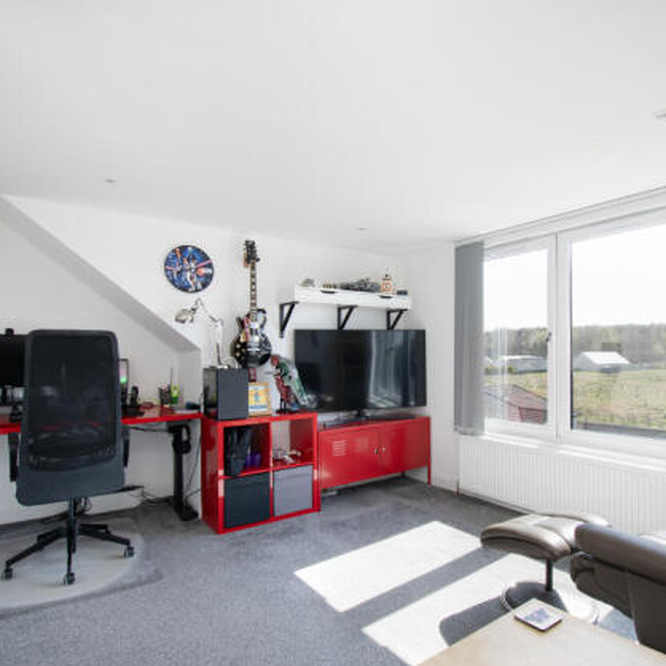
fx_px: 435
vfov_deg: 74.8
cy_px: 347
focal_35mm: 20
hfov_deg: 74.7
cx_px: 360
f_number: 9
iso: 200
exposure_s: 1/8
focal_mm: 10
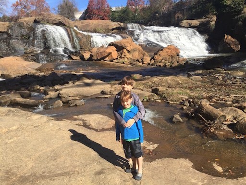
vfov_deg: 48.2
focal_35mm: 29
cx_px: 123
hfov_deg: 61.7
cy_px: 92
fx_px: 206
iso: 32
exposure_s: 1/1276
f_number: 2.2
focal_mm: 4.15
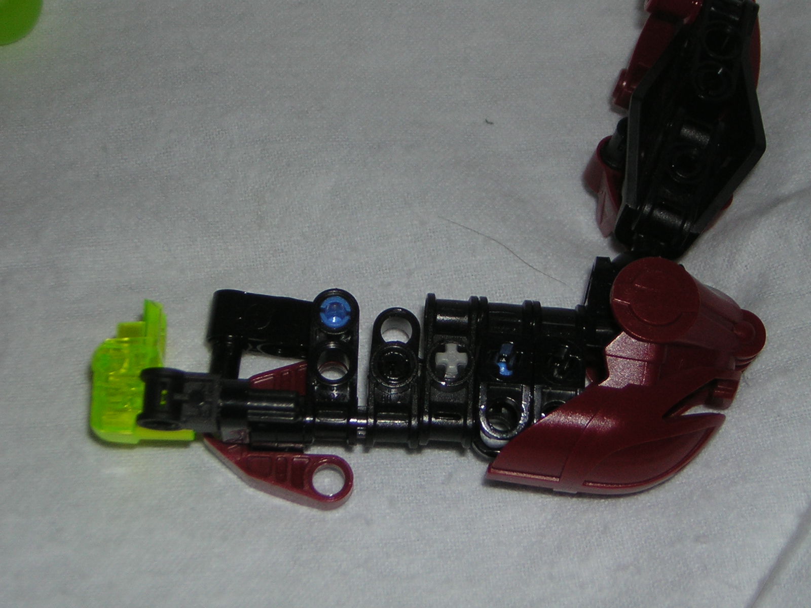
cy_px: 304
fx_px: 1898
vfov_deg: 18.2
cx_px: 406
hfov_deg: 24.1
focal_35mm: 81
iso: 50
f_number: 4
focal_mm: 10.6
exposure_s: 1/60.1
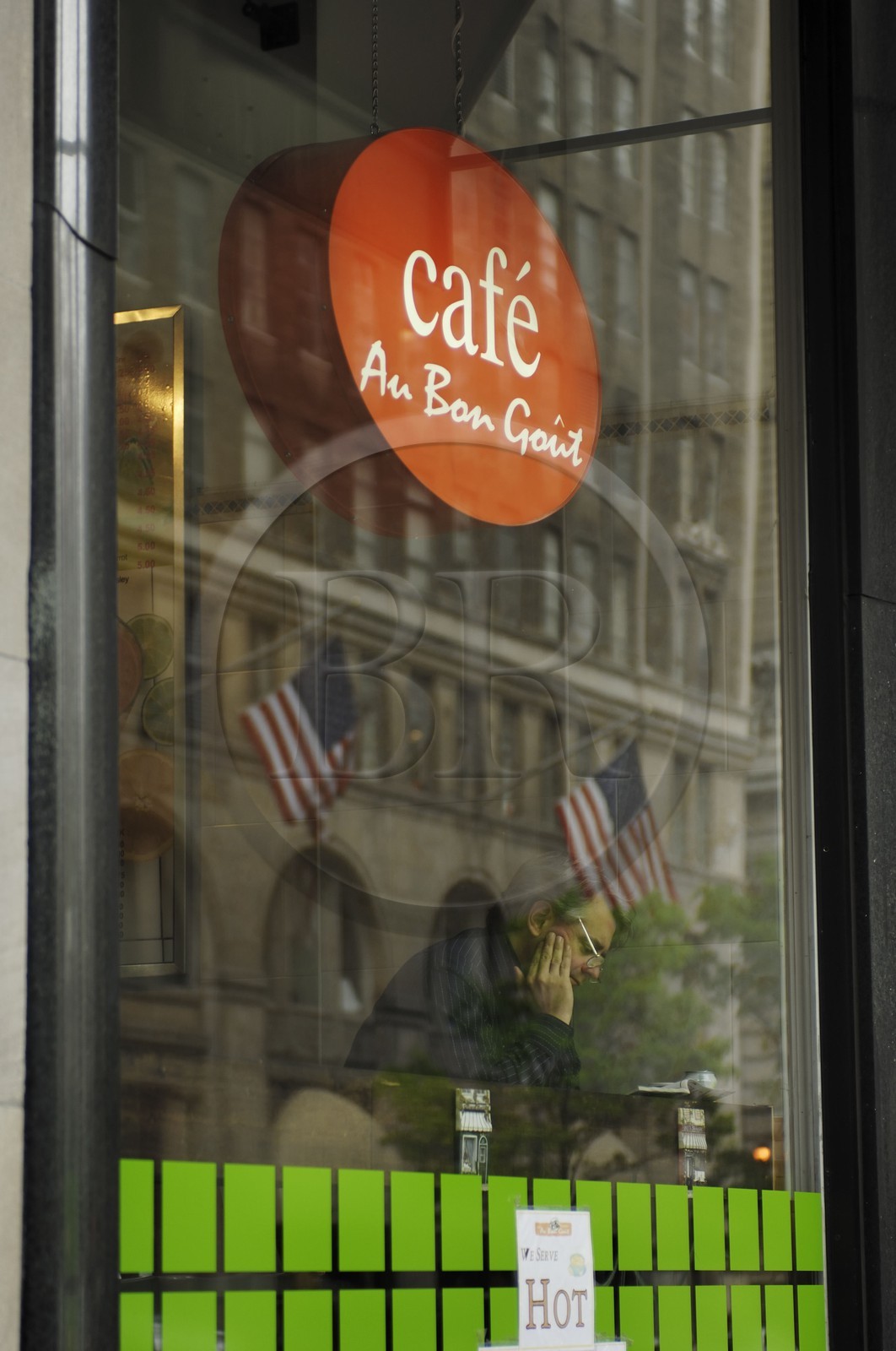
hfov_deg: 13.0
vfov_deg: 19.5
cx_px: 448
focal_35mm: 105
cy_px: 676
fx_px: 3932
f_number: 3
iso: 100
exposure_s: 1/100
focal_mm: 70
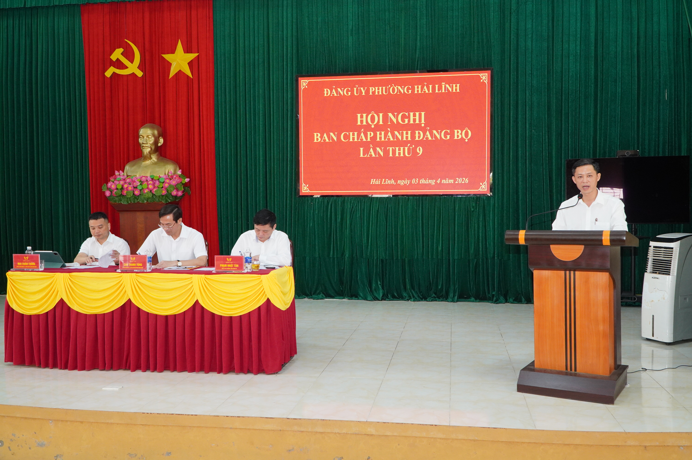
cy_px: 230
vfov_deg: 41.6
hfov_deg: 59.5
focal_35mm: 32
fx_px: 605
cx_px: 346
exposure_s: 1/60
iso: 1600
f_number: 7.1
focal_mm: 21
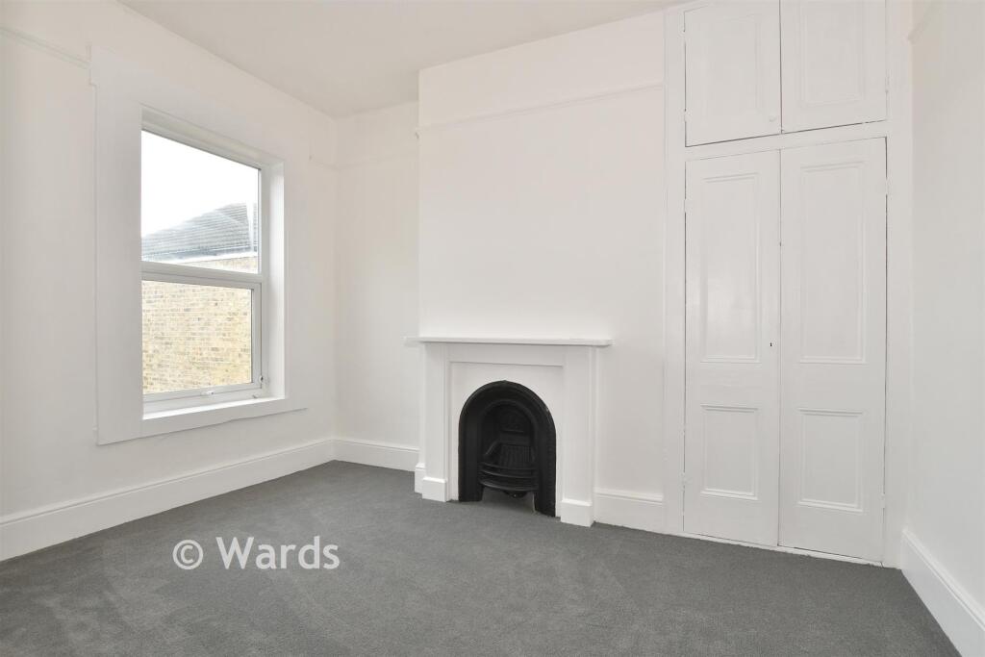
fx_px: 410
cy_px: 328
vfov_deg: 77.3
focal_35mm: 15
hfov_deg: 100.4
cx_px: 492
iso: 250
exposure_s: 1/10
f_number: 8
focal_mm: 10
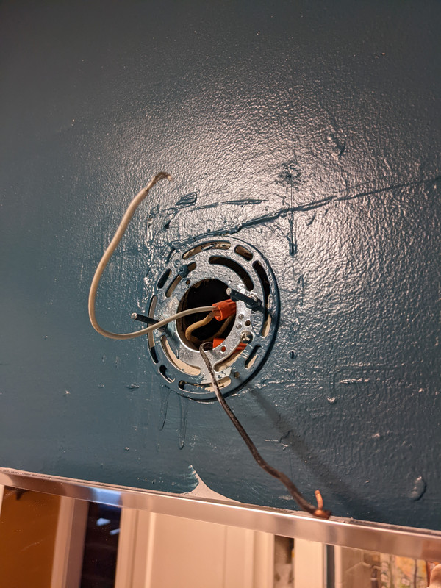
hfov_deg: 51.4
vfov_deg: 65.3
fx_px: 459
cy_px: 294
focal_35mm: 27
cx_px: 220
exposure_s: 1/60
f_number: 1.73
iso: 237
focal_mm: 4.38
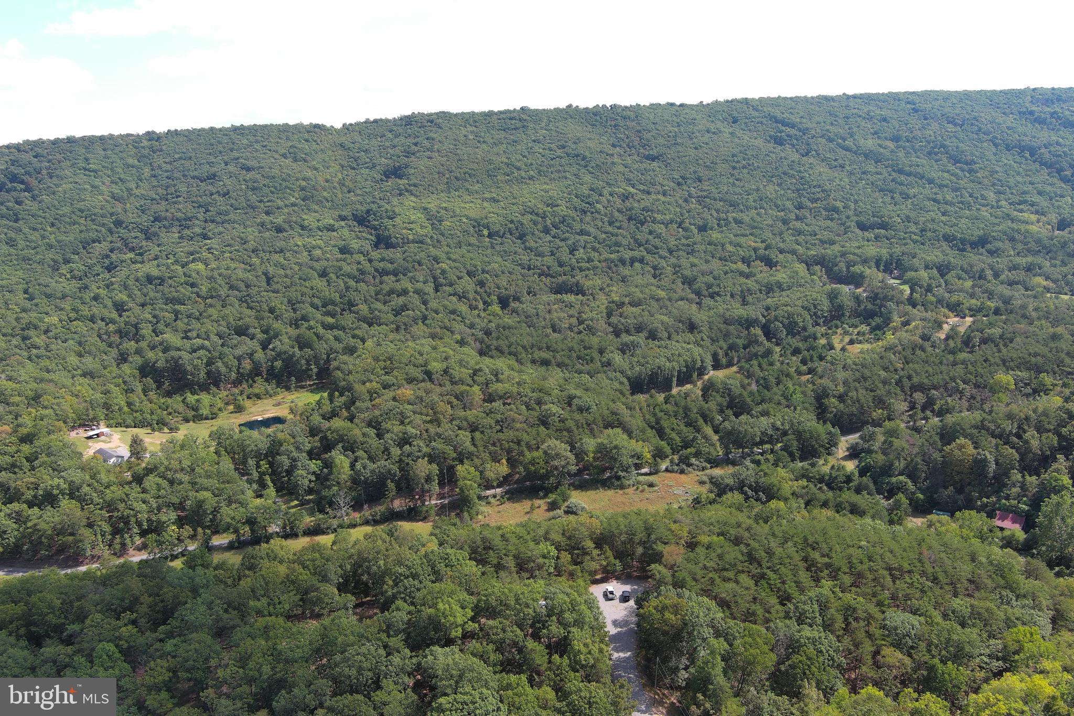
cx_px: 537
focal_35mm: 29
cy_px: 358
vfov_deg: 45.0
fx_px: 865
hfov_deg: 63.7
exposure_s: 1/523
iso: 100
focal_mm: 10.57
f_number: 2.8
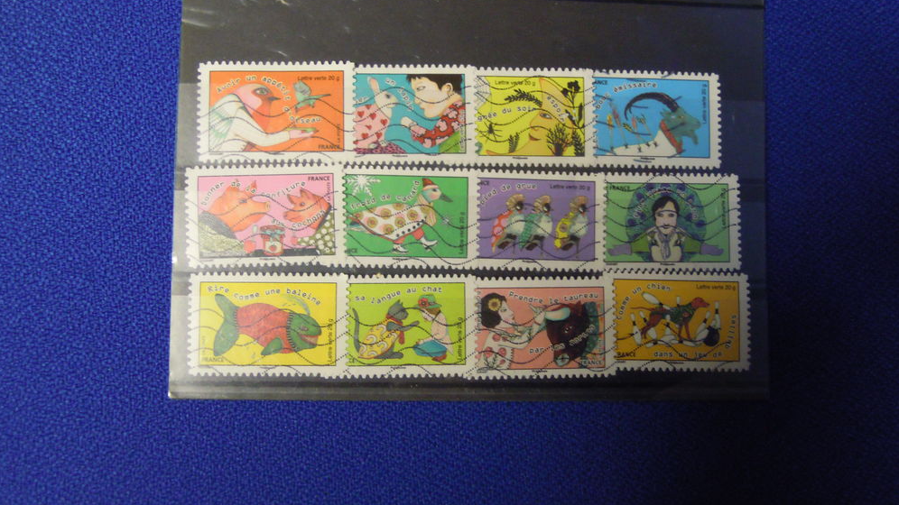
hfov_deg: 56.6
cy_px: 245
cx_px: 450
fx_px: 834
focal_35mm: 35
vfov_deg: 33.7
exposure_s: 1/30
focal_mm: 5.7
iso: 400
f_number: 2.8
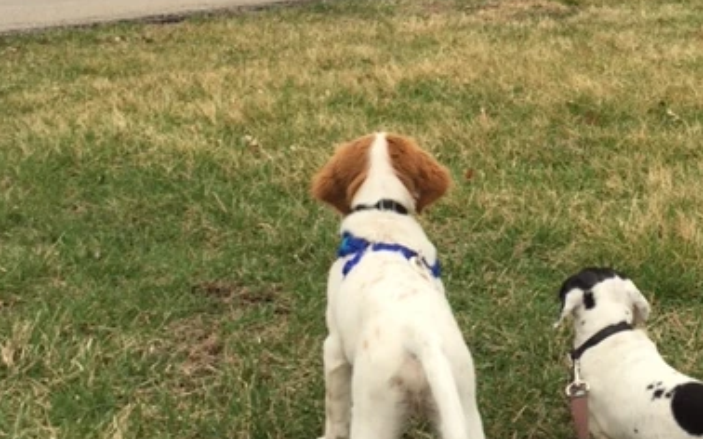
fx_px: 996
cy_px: 169
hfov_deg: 38.6
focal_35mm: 52
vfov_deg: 24.8
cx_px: 437
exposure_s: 1/388
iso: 32
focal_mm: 4.15
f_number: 2.2
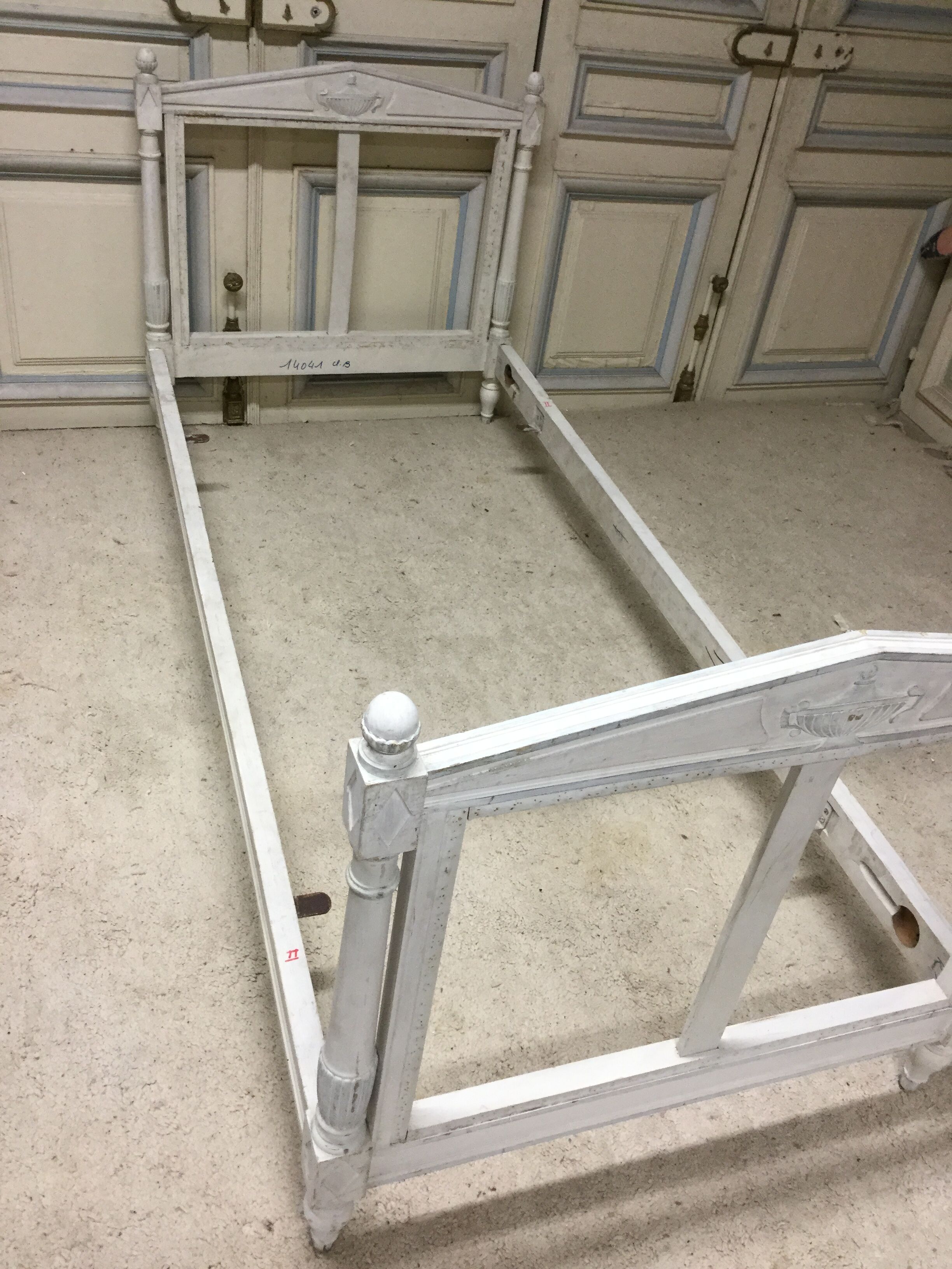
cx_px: 476
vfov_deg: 58.4
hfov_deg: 45.4
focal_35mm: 31
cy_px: 634
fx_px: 1137
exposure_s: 1/33
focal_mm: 3.3
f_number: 2.4
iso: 100
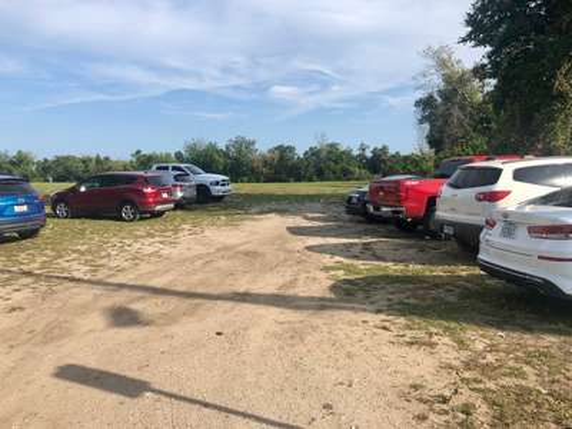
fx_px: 463
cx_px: 286
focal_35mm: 28
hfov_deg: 63.4
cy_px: 214
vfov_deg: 49.7
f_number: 1.8
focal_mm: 4
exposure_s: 1/2088
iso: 20
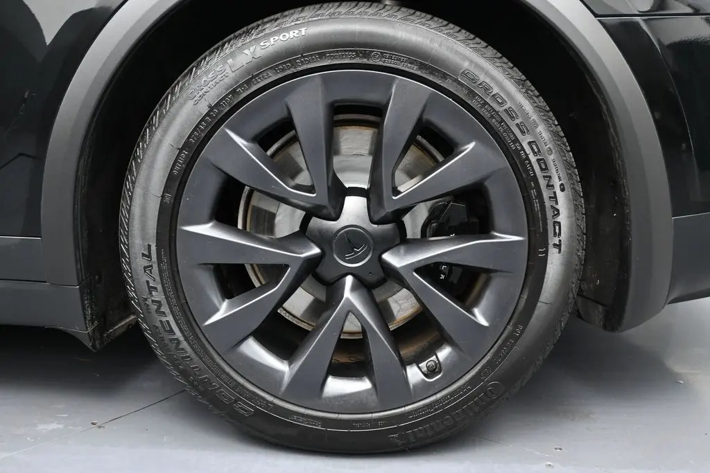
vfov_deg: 35.5
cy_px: 236
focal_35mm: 38
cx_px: 355
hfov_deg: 51.3
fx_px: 740
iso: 2000
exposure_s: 1/125
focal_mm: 25
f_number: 4.2
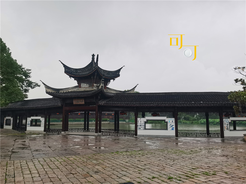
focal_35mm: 31
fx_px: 220
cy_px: 92
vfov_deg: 45.4
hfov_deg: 58.4
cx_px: 123
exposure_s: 1/227
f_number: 1.6
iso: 50
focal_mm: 5.56
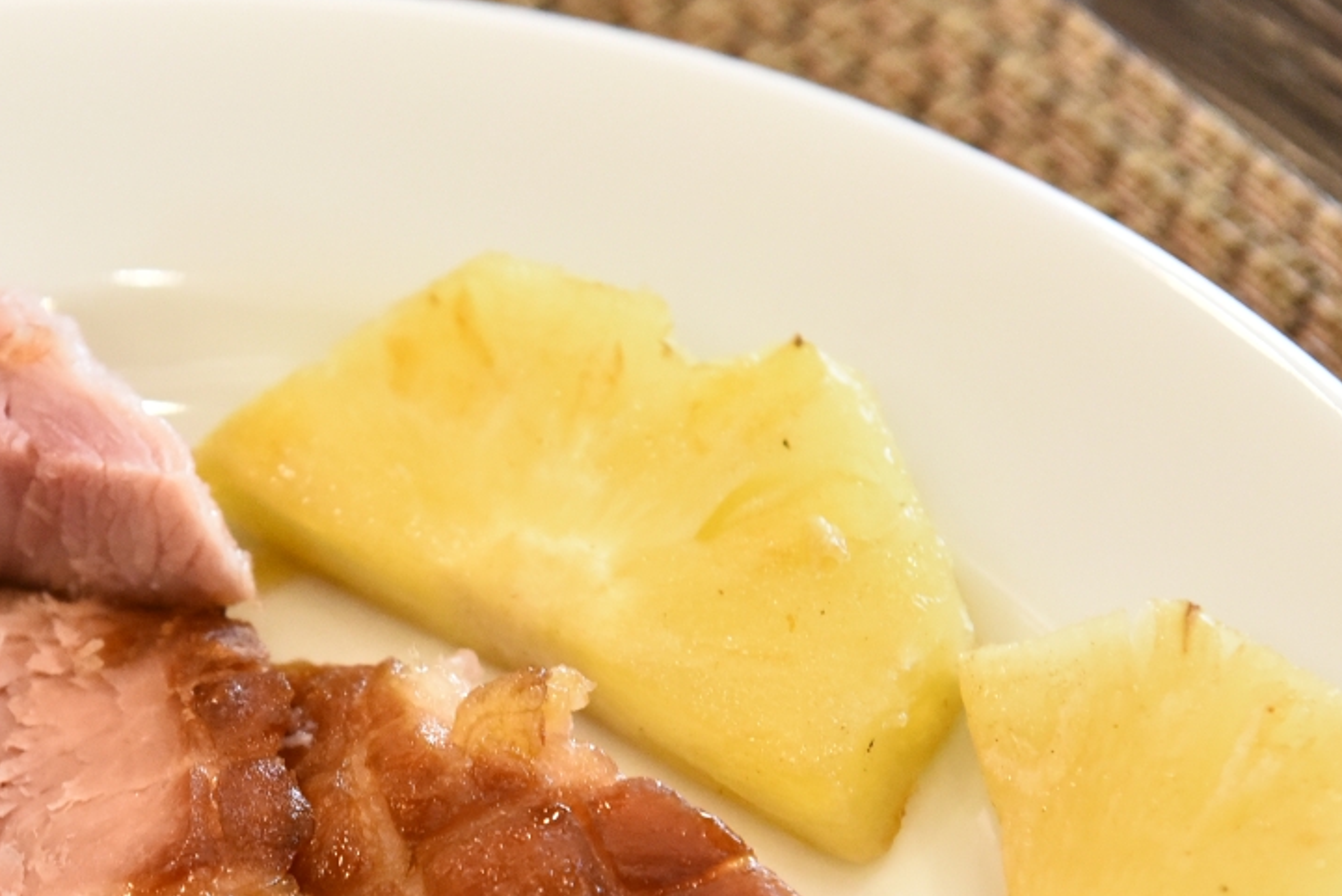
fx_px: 5331
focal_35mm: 143
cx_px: 396
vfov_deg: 9.6
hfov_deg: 14.3
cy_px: 741
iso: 6400
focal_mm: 70
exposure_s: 1/40
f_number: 5.6
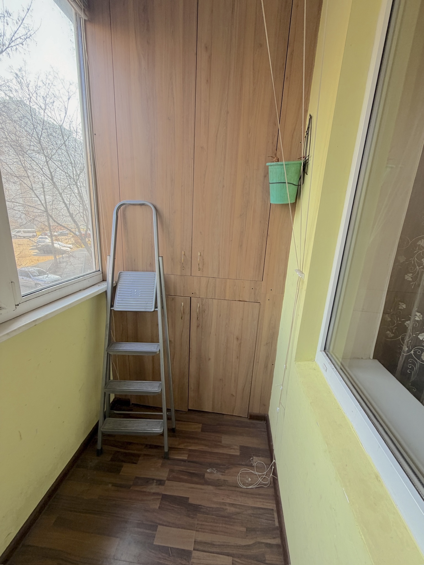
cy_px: 282
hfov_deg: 85.7
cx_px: 212
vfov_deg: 102.1
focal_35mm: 14
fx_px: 229
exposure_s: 1/121
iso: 125
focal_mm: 2.22
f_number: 2.2
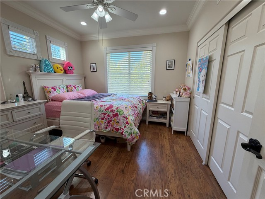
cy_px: 100
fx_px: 107
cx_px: 132
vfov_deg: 85.7
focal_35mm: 14
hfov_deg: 102.1
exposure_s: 1/120
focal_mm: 2.22
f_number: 2.2
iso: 100
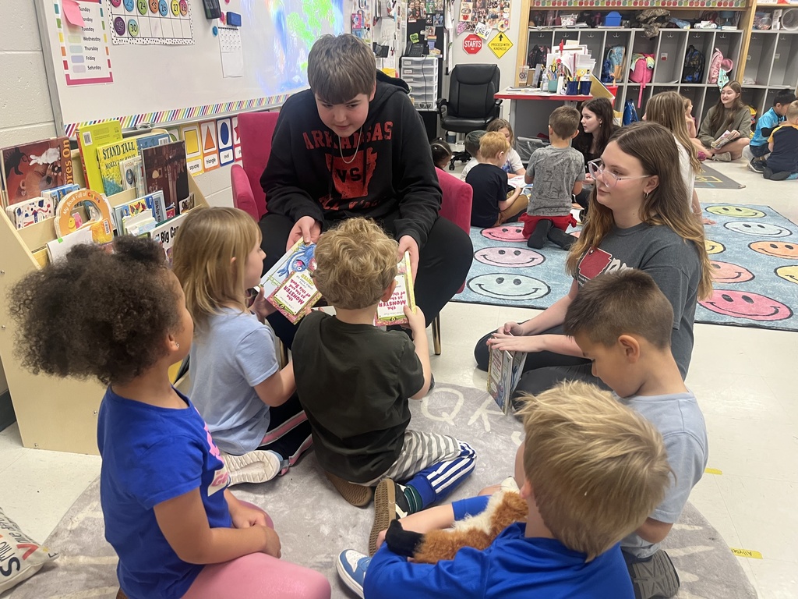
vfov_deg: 53.1
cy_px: 300
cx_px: 399
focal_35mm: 26
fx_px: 599
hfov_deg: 67.3
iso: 125
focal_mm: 5.1
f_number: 1.6
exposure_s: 1/60
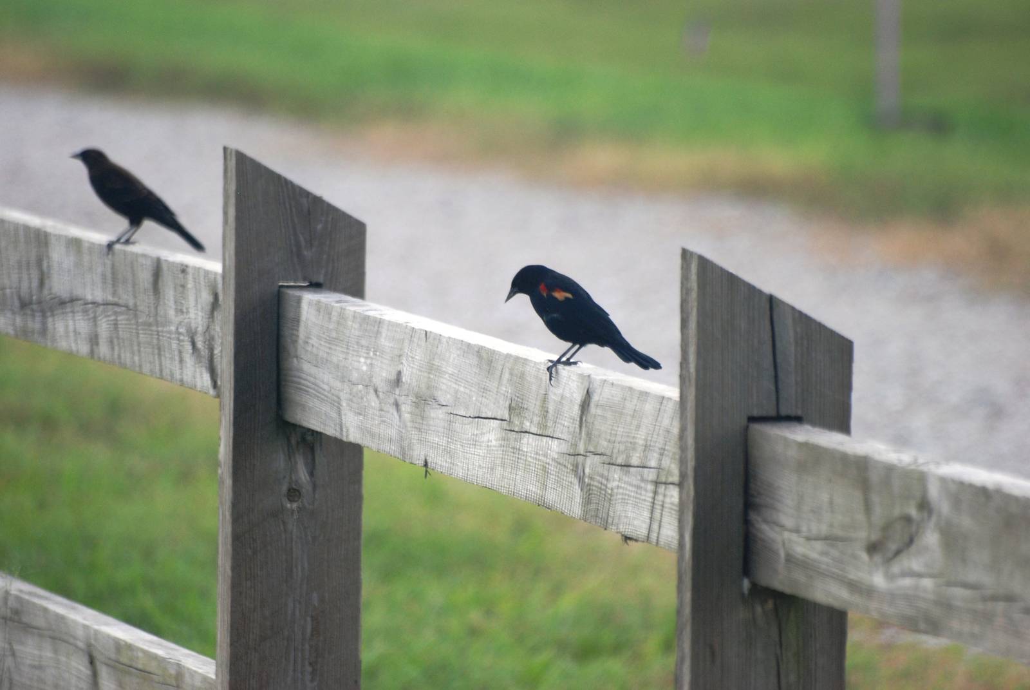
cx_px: 515
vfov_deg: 3.1
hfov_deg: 4.6
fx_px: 12890
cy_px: 345
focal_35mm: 450
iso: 400
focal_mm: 300
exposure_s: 1/640
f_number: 5.6
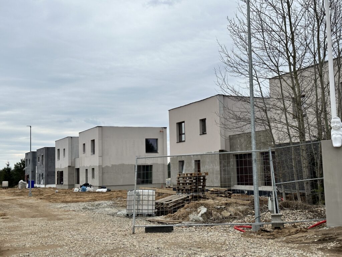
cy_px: 128
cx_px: 171
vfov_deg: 30.3
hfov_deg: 39.7
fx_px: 474
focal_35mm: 48
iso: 64
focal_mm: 6.86
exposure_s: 1/1453
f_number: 1.78
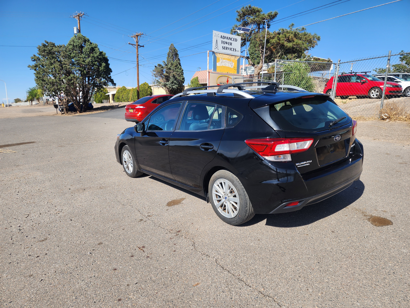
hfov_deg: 73.9
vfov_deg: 58.9
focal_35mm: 23
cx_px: 205
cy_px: 154
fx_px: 272
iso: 12
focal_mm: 6.4
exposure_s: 1/850
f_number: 1.8
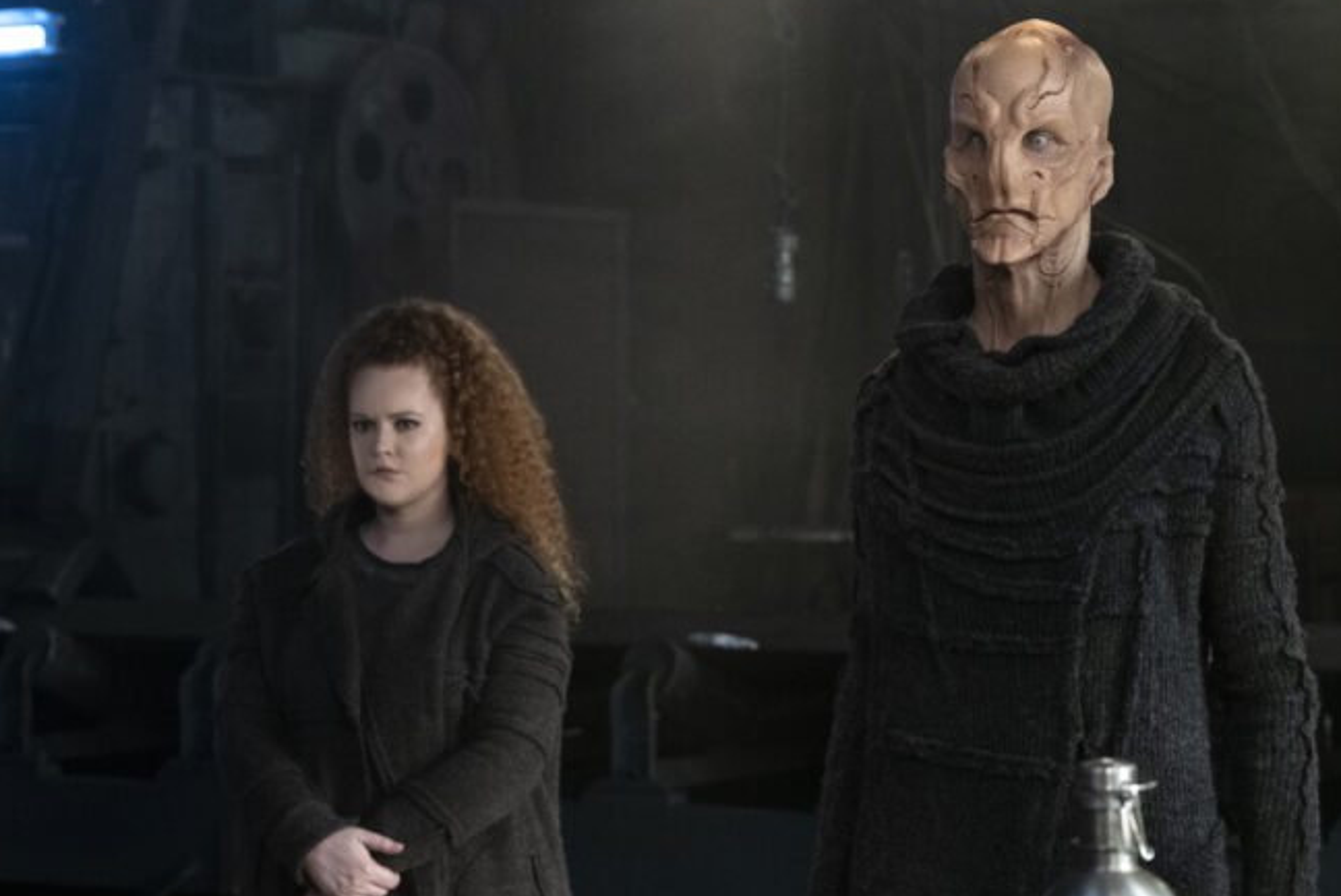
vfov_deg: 11.8
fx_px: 4324
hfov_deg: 17.6
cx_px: 751
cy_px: 480
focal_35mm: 116
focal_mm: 103
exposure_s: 1/125
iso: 6400
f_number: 6.3
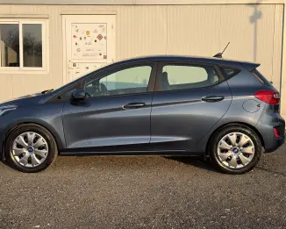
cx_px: 132
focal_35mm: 56
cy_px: 112
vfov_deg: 27.1
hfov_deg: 33.6
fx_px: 474
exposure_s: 1/2141
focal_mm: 5.96
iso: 40
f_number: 1.6
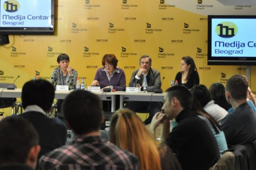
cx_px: 114
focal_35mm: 120
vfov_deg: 11.4
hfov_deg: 17.1
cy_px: 90
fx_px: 852
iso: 800
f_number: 4.5
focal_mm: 70
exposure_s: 1/25
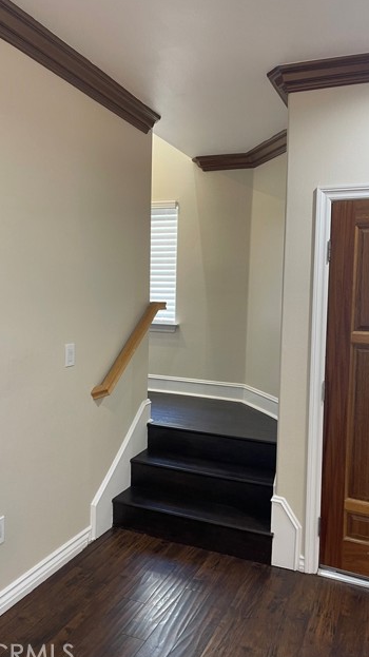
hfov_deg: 41.5
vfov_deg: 67.9
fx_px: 488
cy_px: 331
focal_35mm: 28
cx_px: 186
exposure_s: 1/60
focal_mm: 5.1
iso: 125
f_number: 1.6
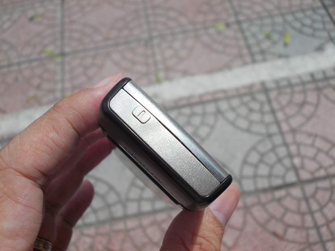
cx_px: 168
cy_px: 126
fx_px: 416
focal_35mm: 43
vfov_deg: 33.6
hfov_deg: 43.9
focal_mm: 6.1
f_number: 6.5
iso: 80
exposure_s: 1/320
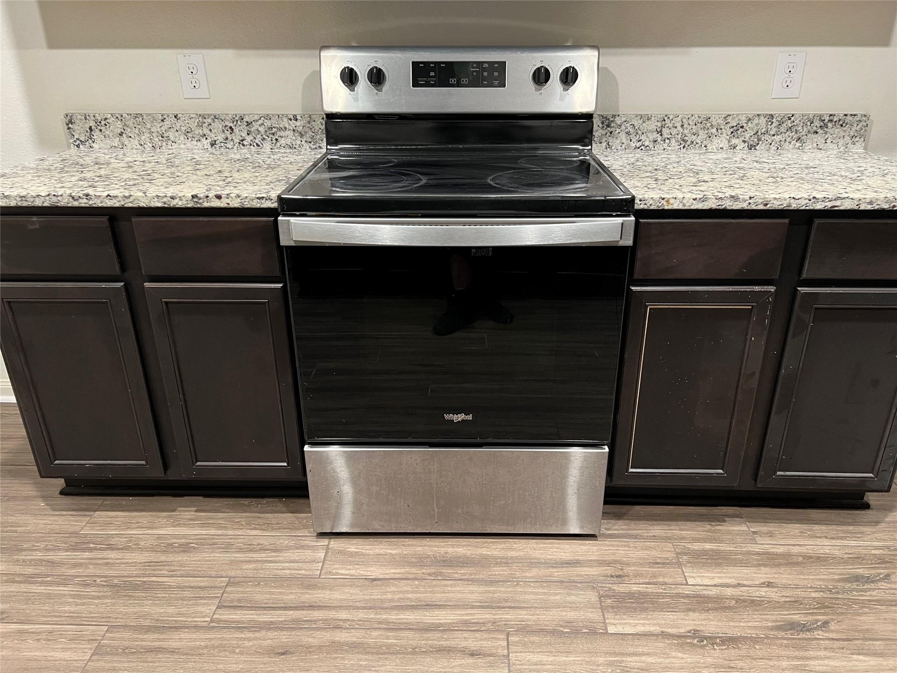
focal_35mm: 26
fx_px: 674
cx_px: 448
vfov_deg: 53.1
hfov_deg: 67.3
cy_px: 336
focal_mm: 5.7
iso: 400
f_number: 1.5
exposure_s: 1/40
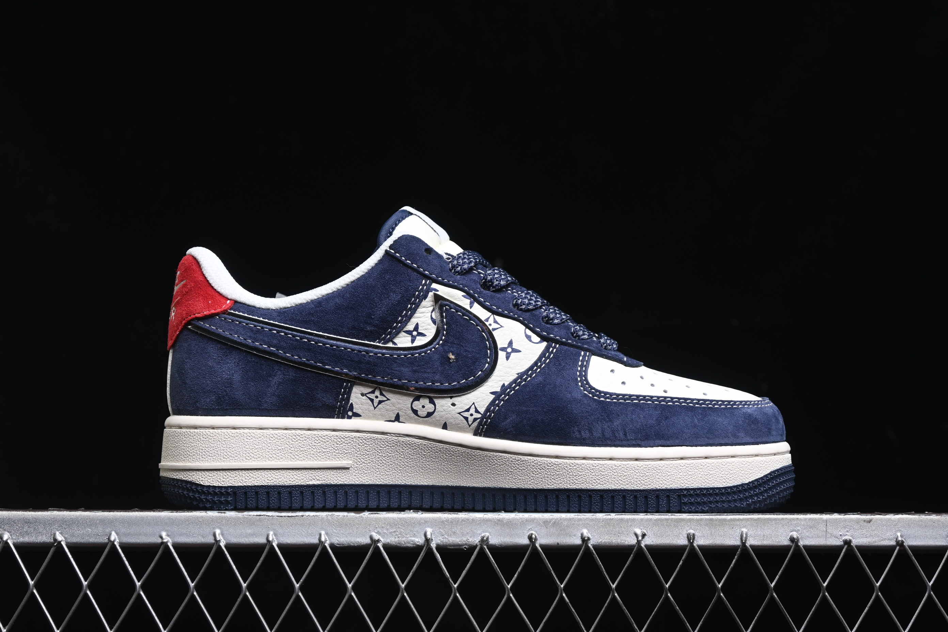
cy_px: 316
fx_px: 1975
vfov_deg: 18.2
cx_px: 474
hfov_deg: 27.0
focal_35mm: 75
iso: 160
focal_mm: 50
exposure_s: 1/50
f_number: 6.3
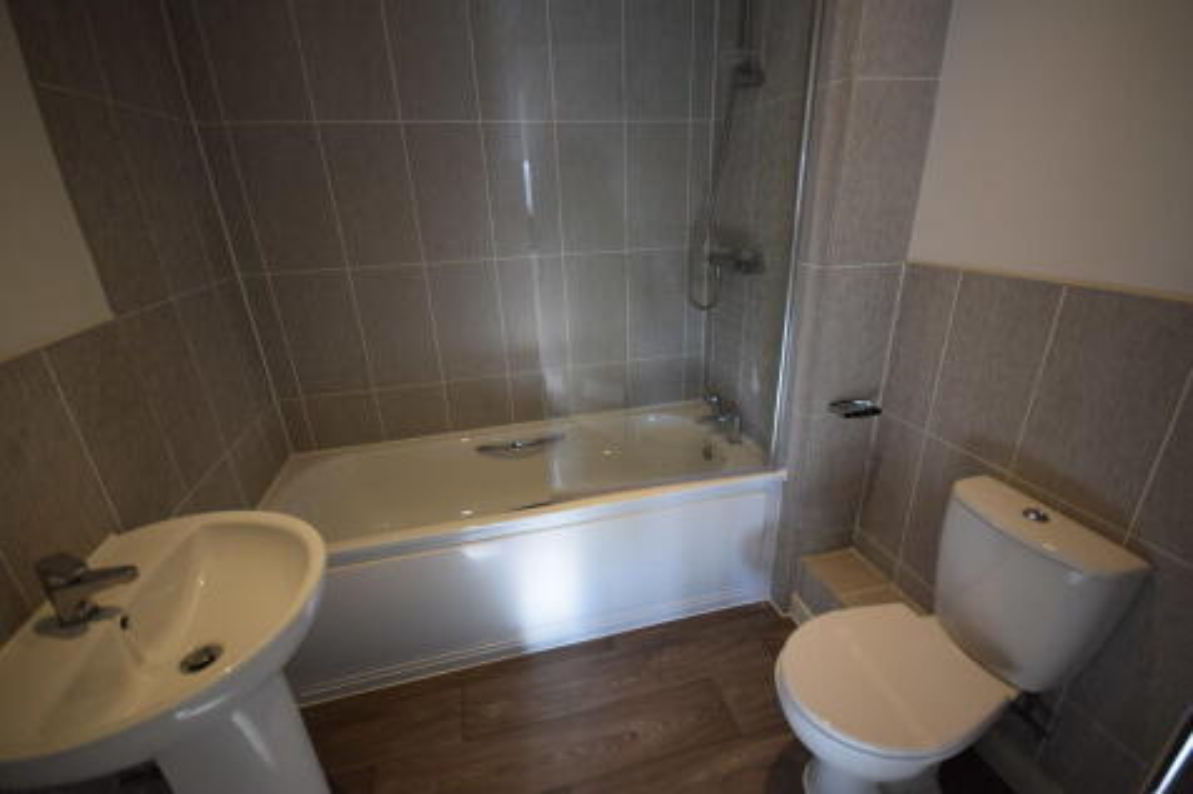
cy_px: 397
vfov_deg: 77.3
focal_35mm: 15
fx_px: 497
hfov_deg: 100.4
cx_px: 596
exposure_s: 1/60
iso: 400
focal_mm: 10
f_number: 4
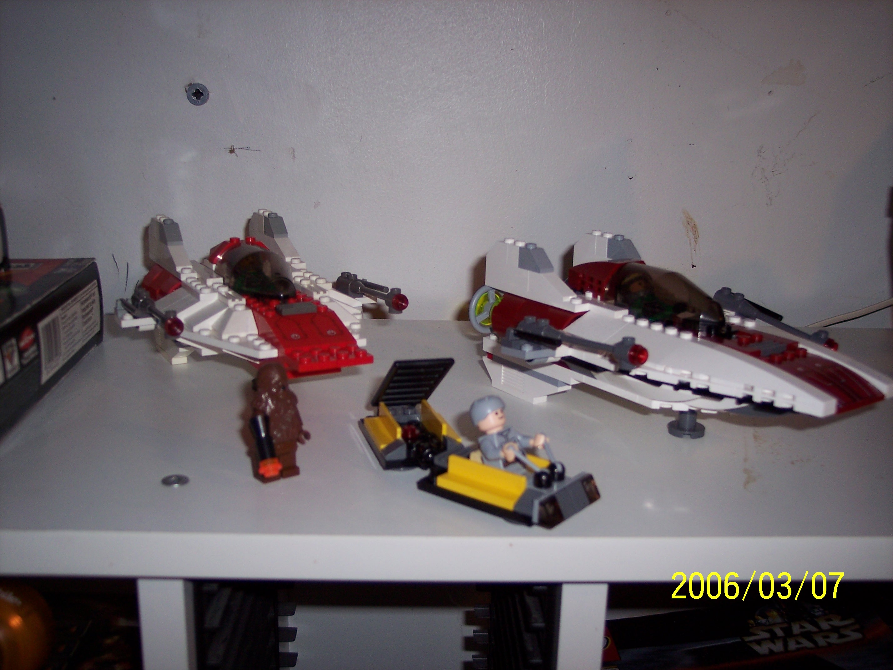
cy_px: 335
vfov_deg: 36.8
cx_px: 446
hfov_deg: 47.9
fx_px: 1006
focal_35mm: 39
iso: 100
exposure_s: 1/60
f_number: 2.8
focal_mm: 8
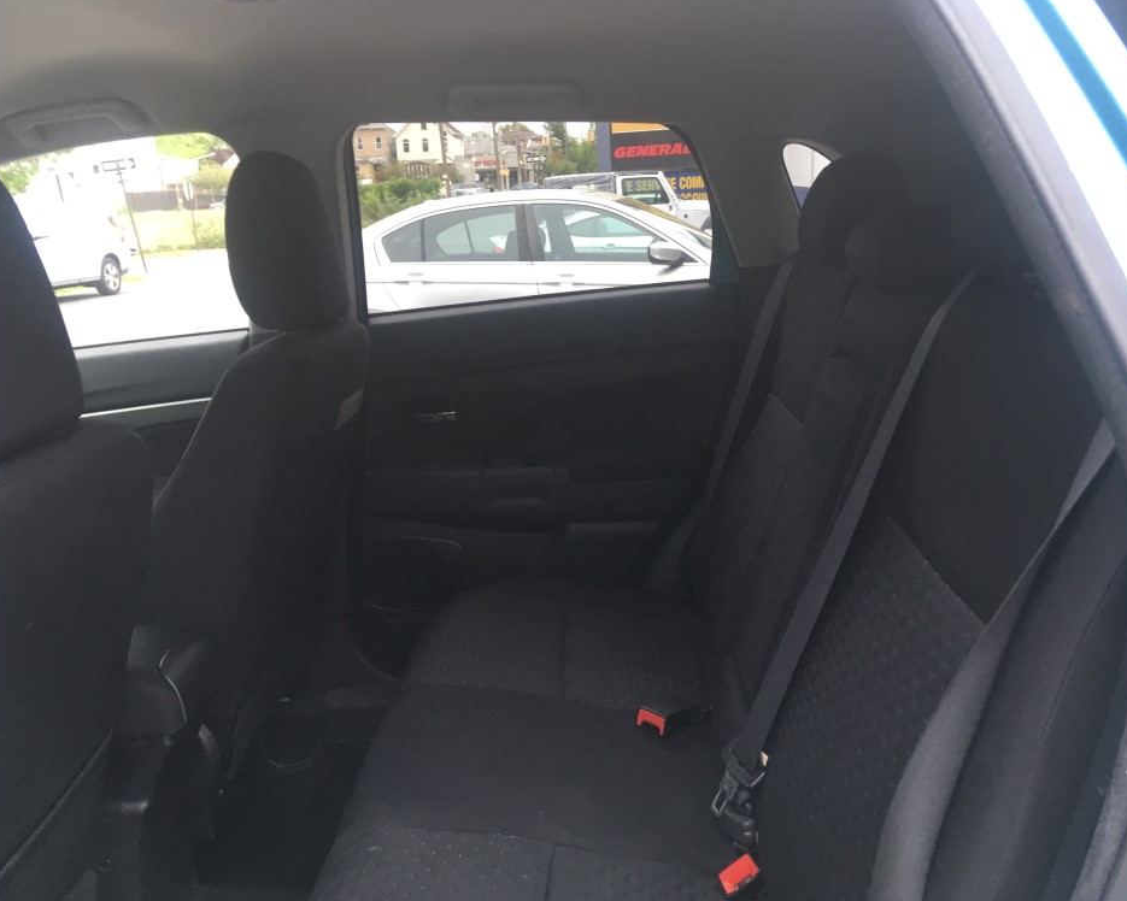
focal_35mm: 31
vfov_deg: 47.1
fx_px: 1034
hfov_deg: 57.2
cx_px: 585
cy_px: 459
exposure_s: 1/30
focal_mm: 4.15
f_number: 2.2
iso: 64
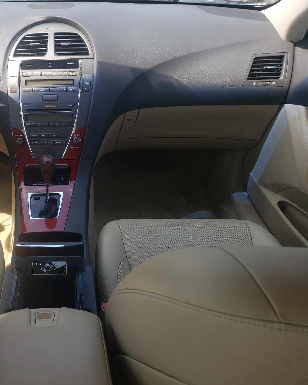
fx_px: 387
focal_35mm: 34
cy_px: 193
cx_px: 58
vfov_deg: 52.8
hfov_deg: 41.4
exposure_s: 1/769
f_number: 1.5
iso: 50
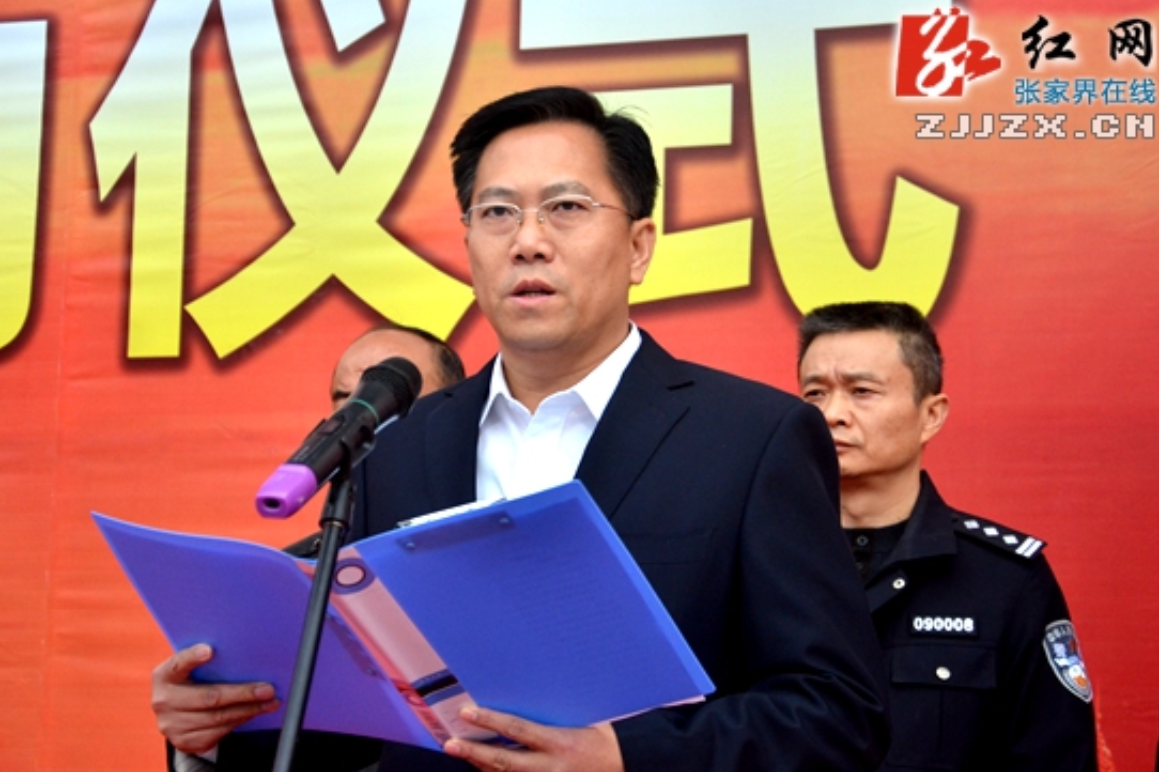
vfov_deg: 18.7
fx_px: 2349
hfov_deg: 27.7
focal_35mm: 73
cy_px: 383
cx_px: 580
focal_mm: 48
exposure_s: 1/2000
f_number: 5
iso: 800
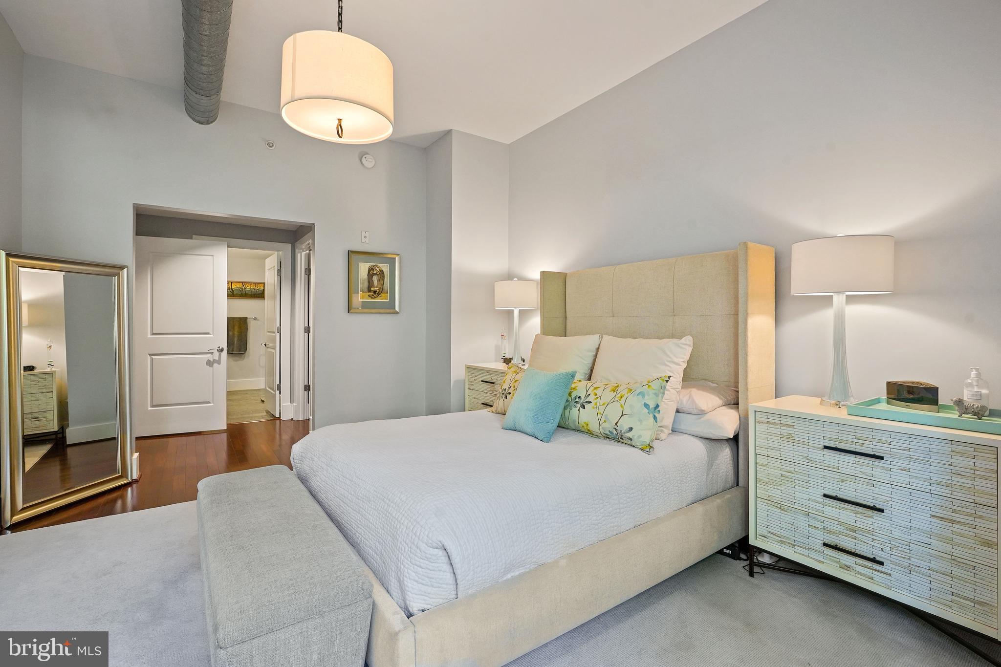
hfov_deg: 96.7
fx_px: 445
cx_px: 500
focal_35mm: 16
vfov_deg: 73.7
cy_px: 334
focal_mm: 16
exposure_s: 1/10
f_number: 8
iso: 640
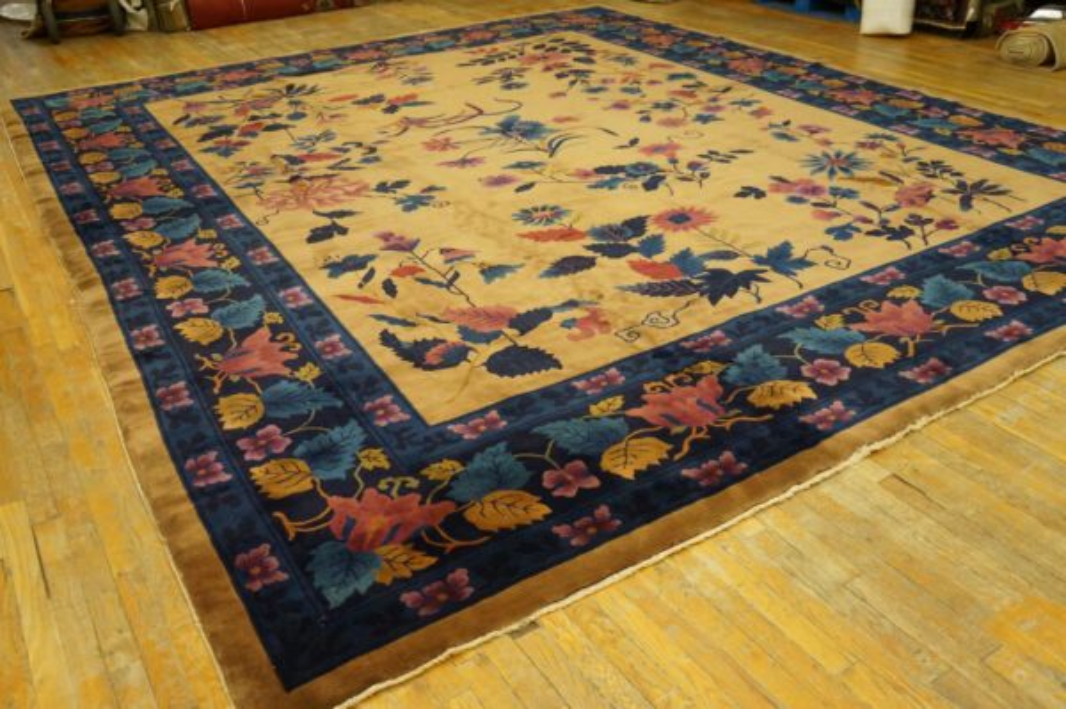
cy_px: 354
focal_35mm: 30
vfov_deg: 43.5
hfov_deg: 62.0
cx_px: 533
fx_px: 888
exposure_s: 1/160
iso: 2500
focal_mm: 20
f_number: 4
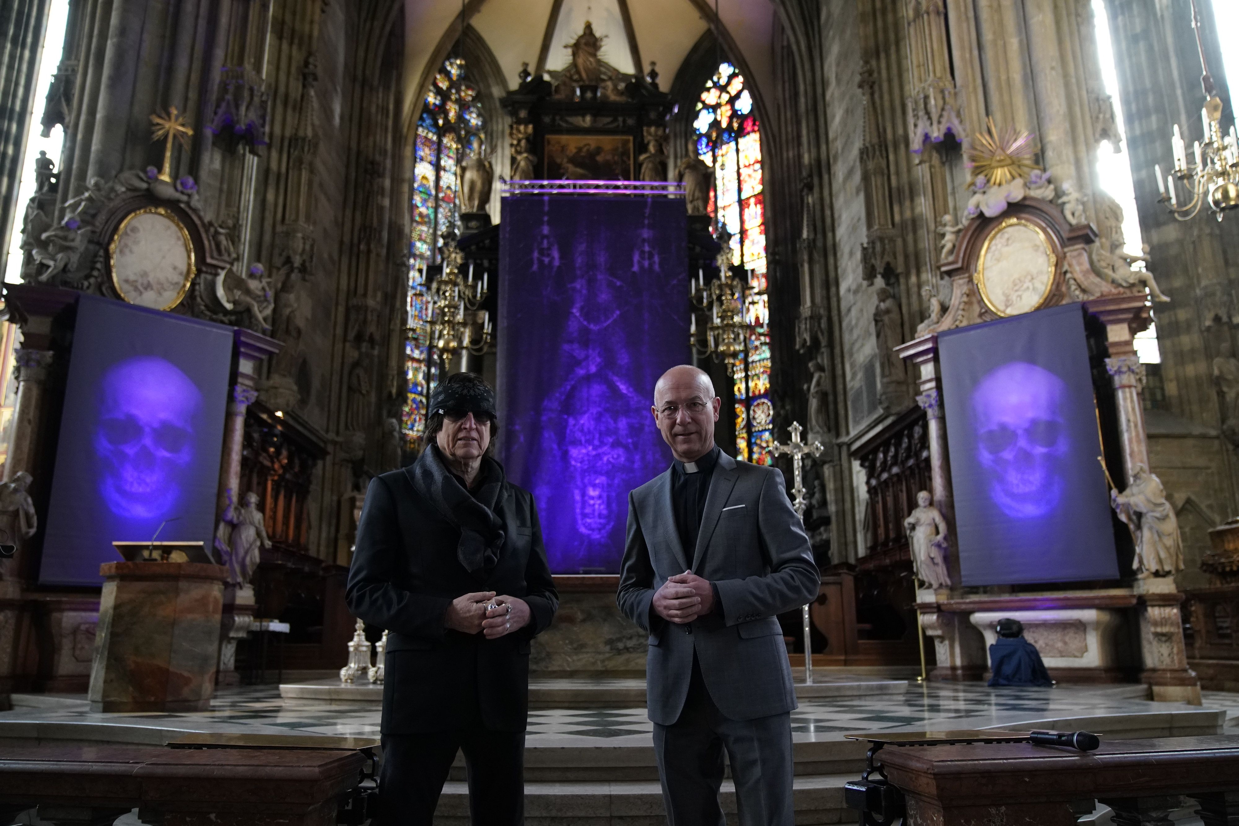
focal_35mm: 27
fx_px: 929
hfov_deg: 67.4
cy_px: 413
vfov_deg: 47.9
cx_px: 620
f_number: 2.8
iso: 3200
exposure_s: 1/200
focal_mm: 27
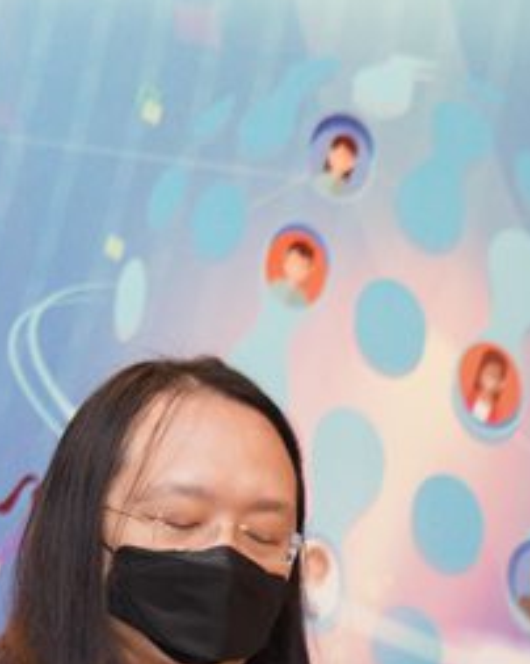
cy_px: 533
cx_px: -1091
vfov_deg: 5.3
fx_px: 7106
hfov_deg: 4.1
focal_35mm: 362
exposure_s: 1/200
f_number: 2.8
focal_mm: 65
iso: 1600
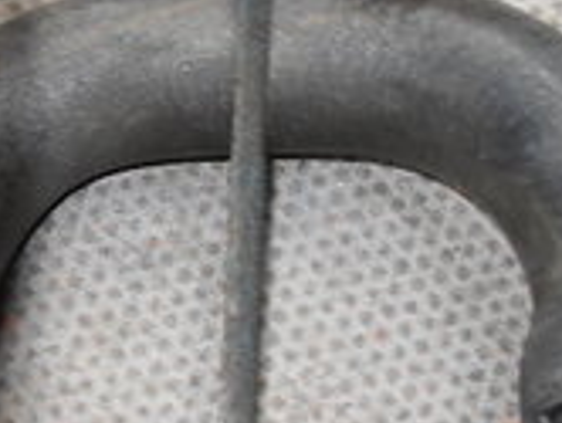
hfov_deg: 15.0
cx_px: 200
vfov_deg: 11.3
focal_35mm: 131
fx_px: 2130
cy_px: 105
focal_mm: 6.3
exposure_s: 1/45
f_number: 2.8
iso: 100
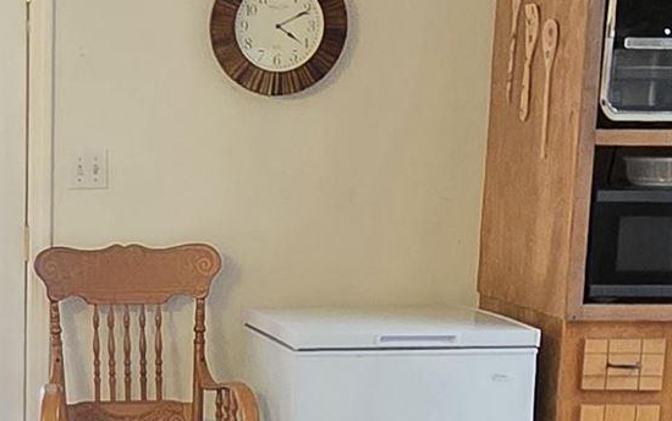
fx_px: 1410
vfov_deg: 16.7
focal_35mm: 77
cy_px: 382
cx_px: -42
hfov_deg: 25.1
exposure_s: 1/60.2
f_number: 1.9
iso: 1000
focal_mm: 2.2
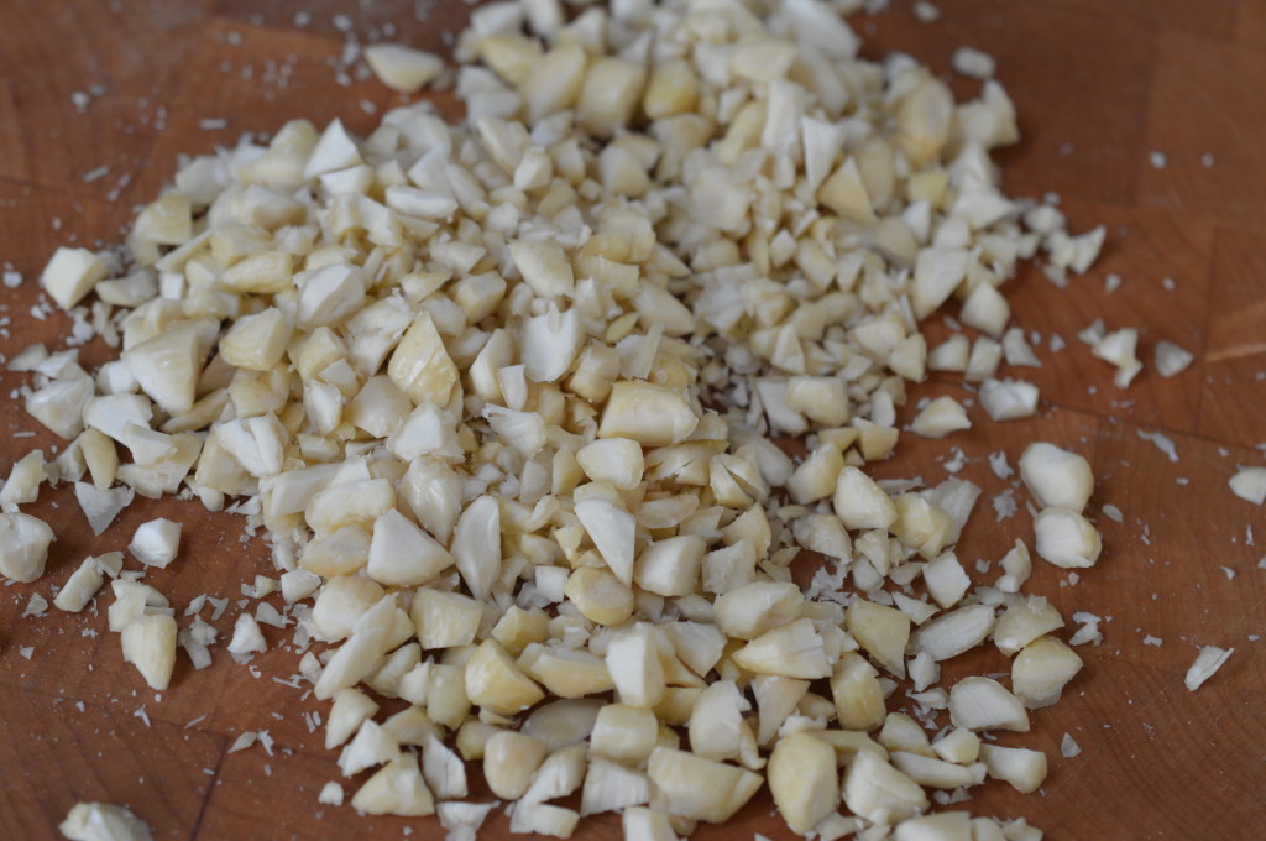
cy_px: 420
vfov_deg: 22.6
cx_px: 633
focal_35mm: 60
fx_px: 2107
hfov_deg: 33.4
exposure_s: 1/100
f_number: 5
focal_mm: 40
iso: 400
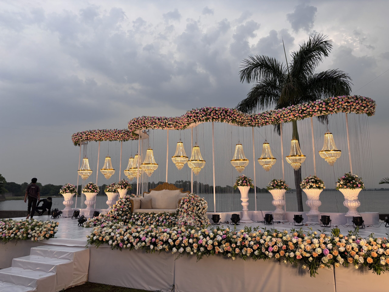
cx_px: 194
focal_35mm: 26
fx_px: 292
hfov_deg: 67.3
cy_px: 146
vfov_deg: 53.1
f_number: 1.6
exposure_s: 1/301
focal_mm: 5.96
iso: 50
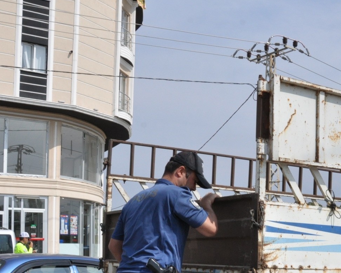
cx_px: 286
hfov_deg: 32.4
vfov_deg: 26.5
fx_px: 565
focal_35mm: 56
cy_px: 227
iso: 800
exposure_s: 1/800
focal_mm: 18
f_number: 14
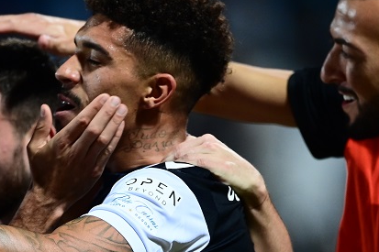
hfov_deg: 2.2
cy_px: 206
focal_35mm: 950
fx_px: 9997
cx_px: 72
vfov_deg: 1.4
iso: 3200
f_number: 3.2
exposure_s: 1/1000
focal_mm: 400
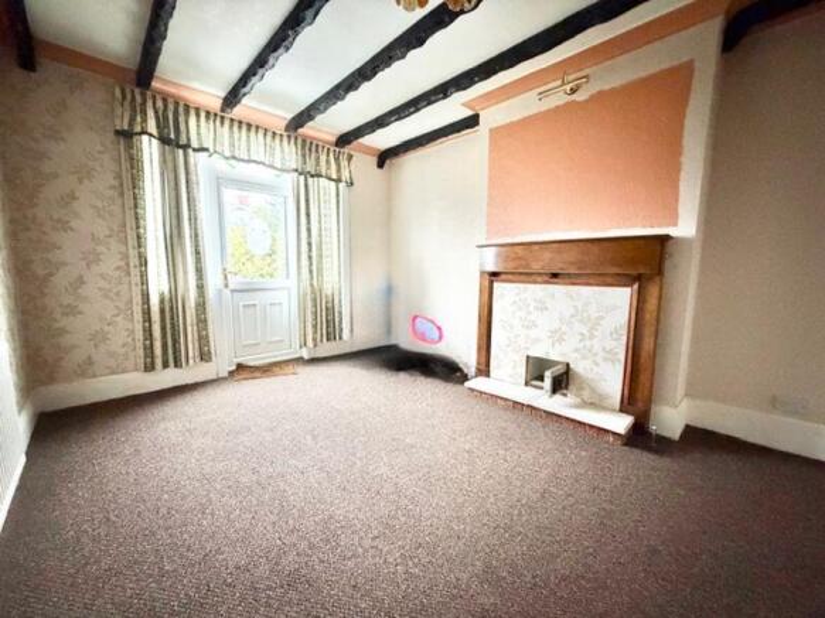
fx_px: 334
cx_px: 412
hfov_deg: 102.1
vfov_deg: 85.7
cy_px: 309
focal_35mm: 14
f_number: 2.2
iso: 1250
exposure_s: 1/54
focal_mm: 2.22
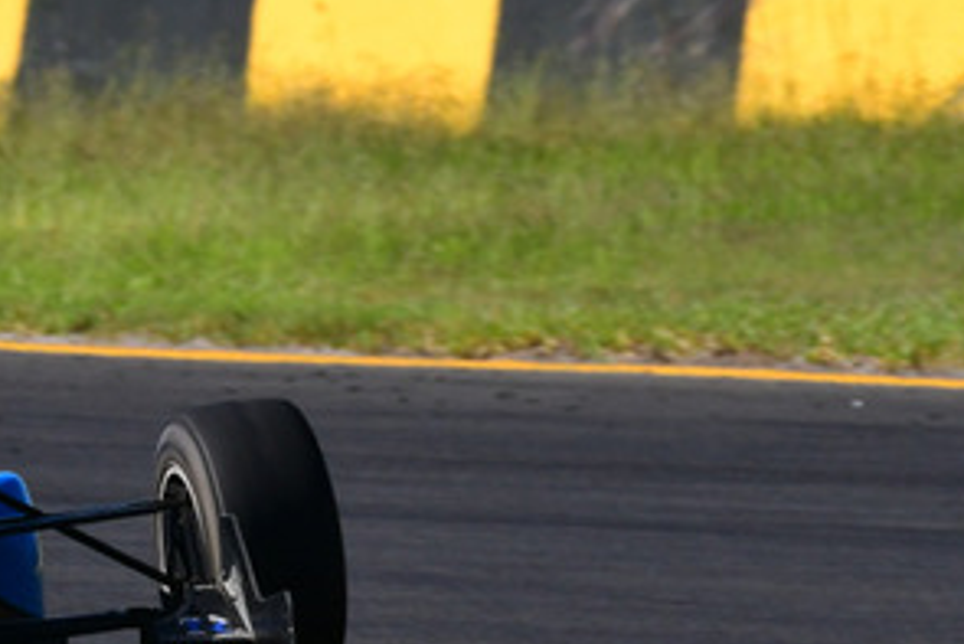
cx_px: -245
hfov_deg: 1.2
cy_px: 209
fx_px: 44685
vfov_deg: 0.8
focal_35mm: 1668
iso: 500
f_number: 13
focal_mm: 410
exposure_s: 1/640
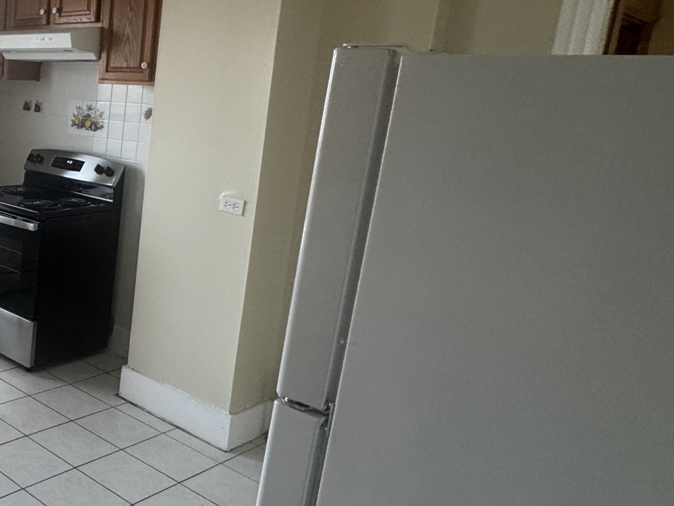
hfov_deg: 40.6
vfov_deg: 39.6
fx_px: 701
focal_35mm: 36
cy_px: 214
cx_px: -81
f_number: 2.2
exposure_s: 1/120
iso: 250
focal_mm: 2.22
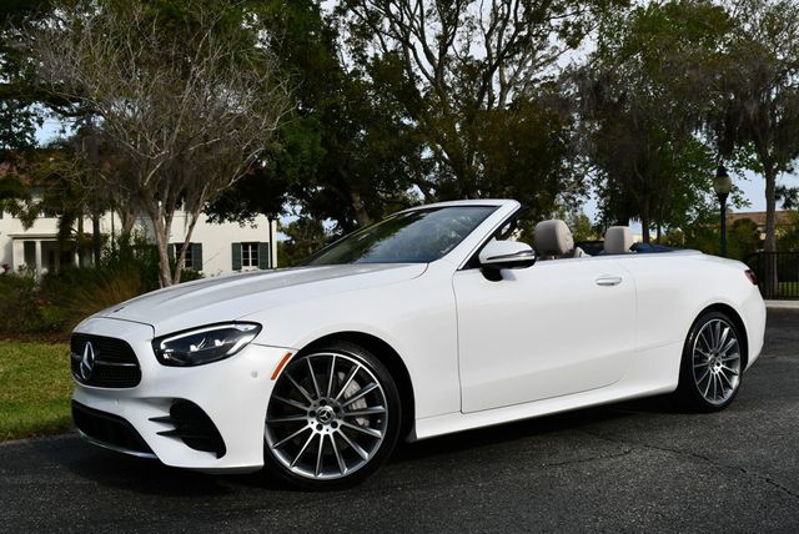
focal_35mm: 40
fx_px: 889
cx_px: 400
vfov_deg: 33.5
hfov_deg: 48.4
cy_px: 267
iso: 100
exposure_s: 1/320
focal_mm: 20
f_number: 9
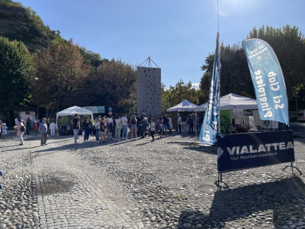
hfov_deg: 67.3
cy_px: 114
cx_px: 152
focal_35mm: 26
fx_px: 229
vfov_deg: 53.1
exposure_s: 1/4831
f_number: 1.6
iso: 32
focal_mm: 4.2
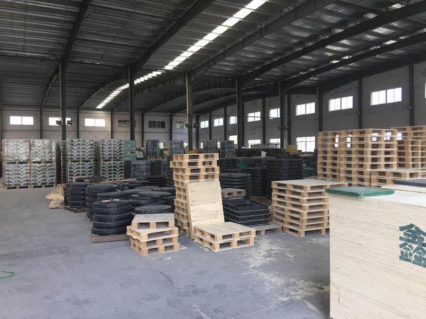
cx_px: 213
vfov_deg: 48.2
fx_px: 357
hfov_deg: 61.7
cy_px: 160
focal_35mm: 29
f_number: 2.2
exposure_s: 1/100
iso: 40
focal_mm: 4.15
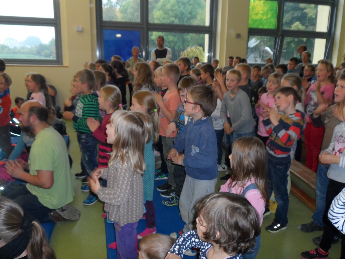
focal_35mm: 32
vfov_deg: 44.2
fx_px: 319
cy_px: 130
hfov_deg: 56.8
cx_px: 172
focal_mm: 5.8
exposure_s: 1/30
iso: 200
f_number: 3.3
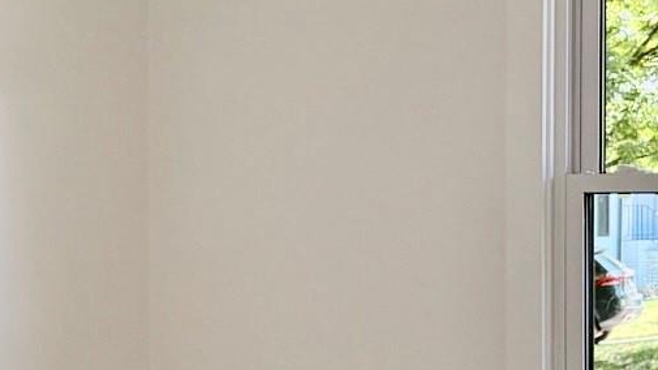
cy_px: 261
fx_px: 1849
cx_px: -48
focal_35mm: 106
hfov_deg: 19.4
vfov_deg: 11.4
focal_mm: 6.76
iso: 160
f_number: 1.78
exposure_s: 1/239
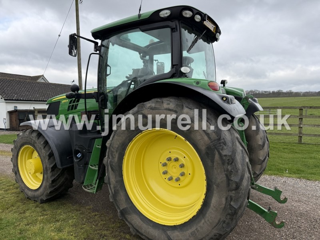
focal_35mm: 24
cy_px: 120
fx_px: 222
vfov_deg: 56.8
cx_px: 160
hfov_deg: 71.6
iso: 100
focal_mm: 6.76
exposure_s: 1/2299
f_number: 1.78
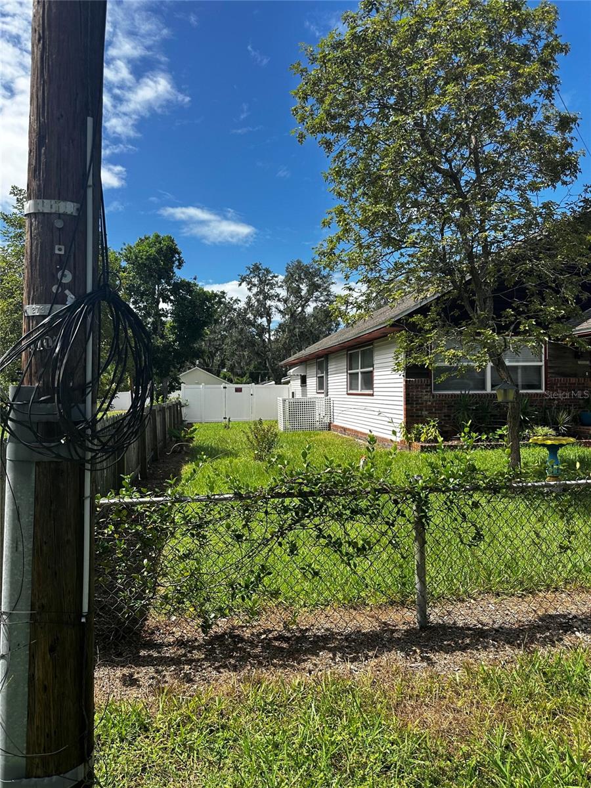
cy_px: 394
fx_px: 546
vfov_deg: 71.6
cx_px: 296
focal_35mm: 24
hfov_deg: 56.8
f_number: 1.78
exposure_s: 1/2660
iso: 80
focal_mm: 6.86
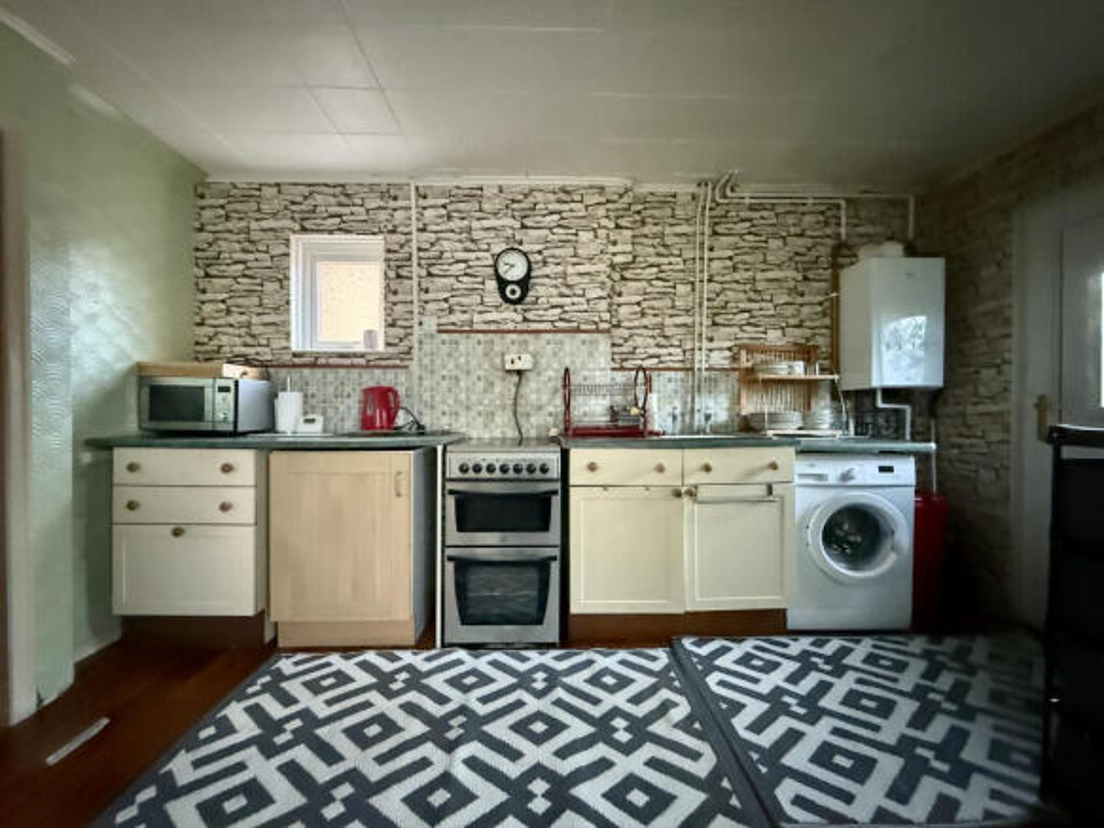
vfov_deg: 85.7
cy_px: 414
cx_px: 552
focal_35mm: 14
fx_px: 446
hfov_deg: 102.1
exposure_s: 1/40
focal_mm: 2.22
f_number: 2.2
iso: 1600
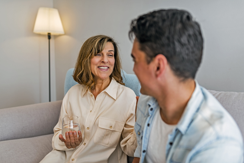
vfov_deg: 37.9
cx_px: 122
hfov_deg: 54.4
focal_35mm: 35
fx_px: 237
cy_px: 82
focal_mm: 35
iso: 100
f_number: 2
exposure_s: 1/160
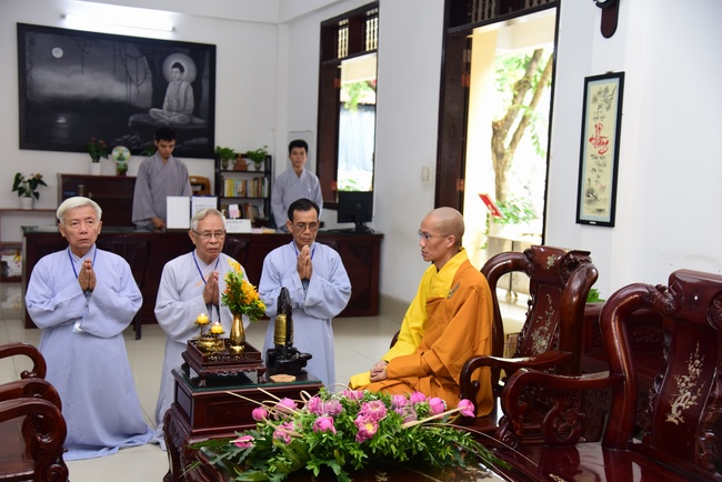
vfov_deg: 29.3
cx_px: 361
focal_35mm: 46
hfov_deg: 42.7
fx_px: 923
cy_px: 241
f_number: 4
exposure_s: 1/60
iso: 800
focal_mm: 46
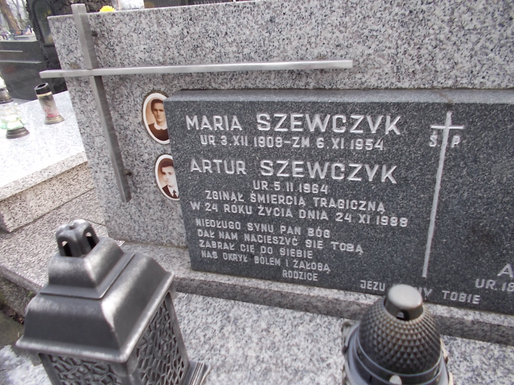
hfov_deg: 67.3
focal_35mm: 26
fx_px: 386
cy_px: 192
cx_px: 257
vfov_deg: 53.1
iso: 80
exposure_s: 1/100
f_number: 3.2
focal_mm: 4.6
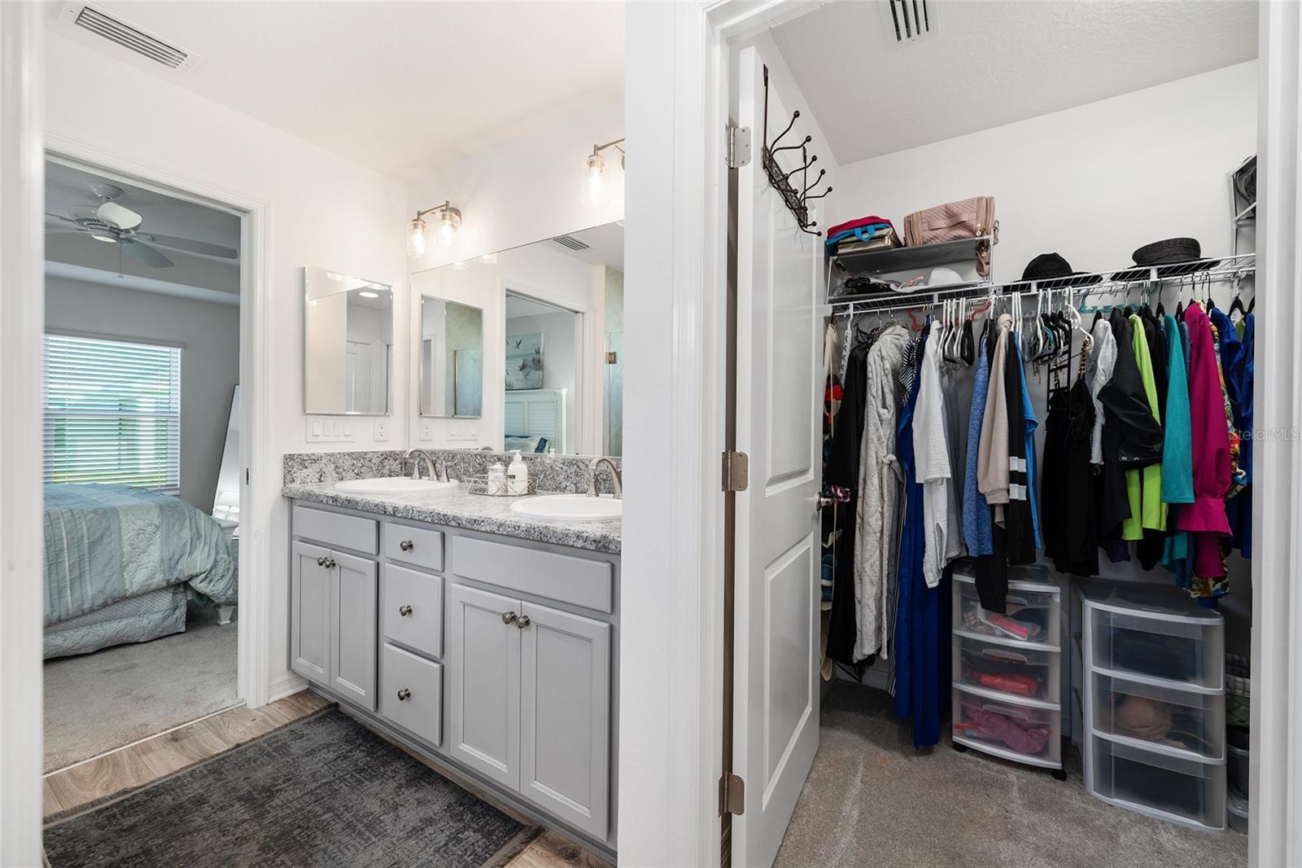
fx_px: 542
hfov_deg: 100.4
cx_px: 651
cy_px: 434
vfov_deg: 77.3
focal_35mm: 15
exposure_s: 1/6
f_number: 6.3
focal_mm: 15
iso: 100
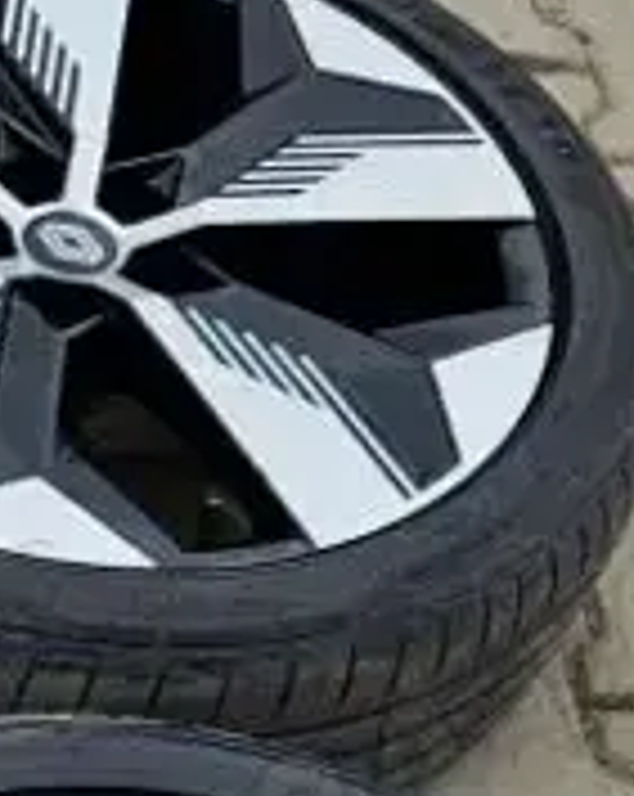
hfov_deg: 11.1
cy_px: 926
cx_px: -594
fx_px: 2987
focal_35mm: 127
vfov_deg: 14.7
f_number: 1.8
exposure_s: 1/965
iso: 25
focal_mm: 5.4
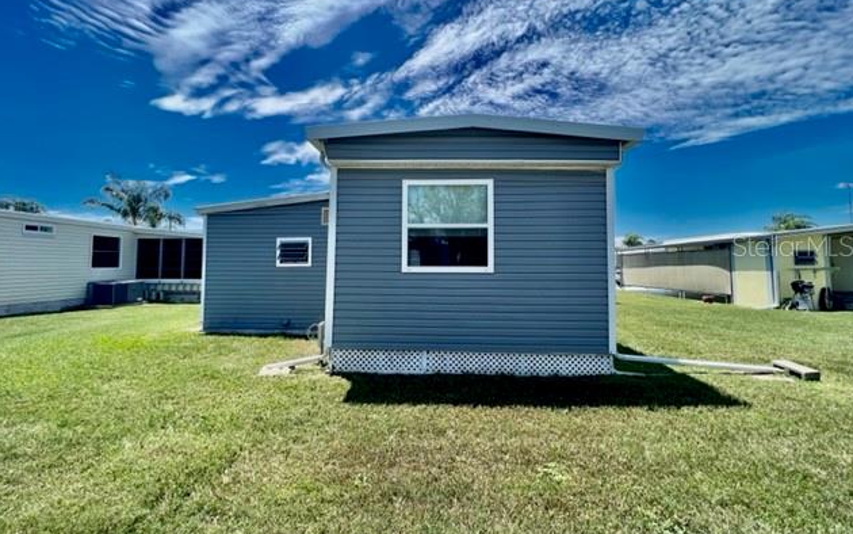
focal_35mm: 14
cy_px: 245
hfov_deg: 105.3
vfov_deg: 78.5
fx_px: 326
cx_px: 426
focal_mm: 1.57
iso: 32
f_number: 1.8
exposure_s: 1/803
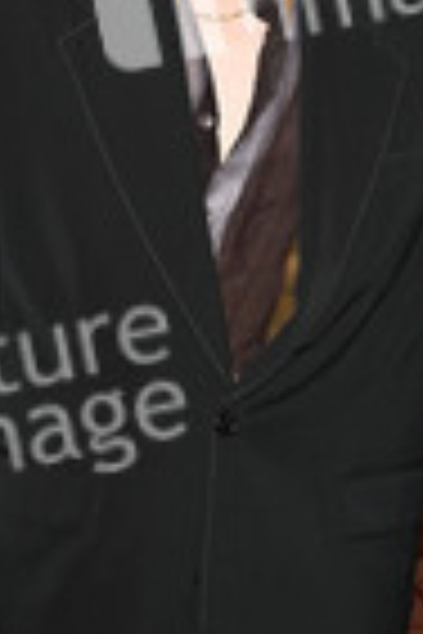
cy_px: 189
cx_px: 446
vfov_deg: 13.9
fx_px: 2591
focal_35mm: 147
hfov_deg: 9.3
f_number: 7.1
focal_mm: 52
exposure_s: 1/250
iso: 640
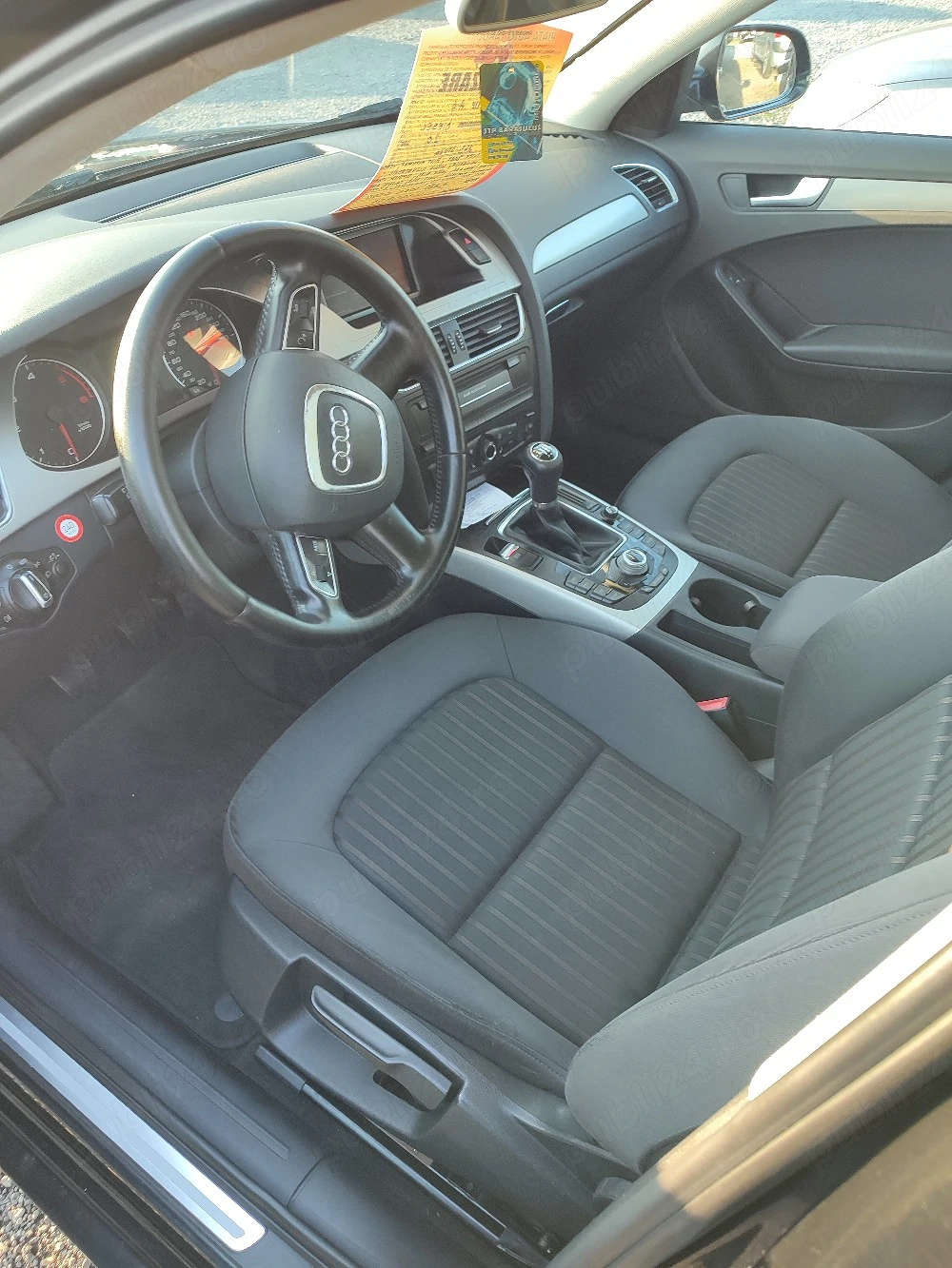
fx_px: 880
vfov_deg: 71.6
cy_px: 634
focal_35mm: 24
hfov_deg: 56.8
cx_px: 476
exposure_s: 1/33
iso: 60
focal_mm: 5.89
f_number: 1.89
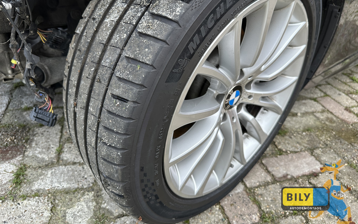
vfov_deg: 47.3
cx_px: 180
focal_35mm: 26
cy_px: 88
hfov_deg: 70.4
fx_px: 254
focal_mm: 6.86
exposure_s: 1/209
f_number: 1.78
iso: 64
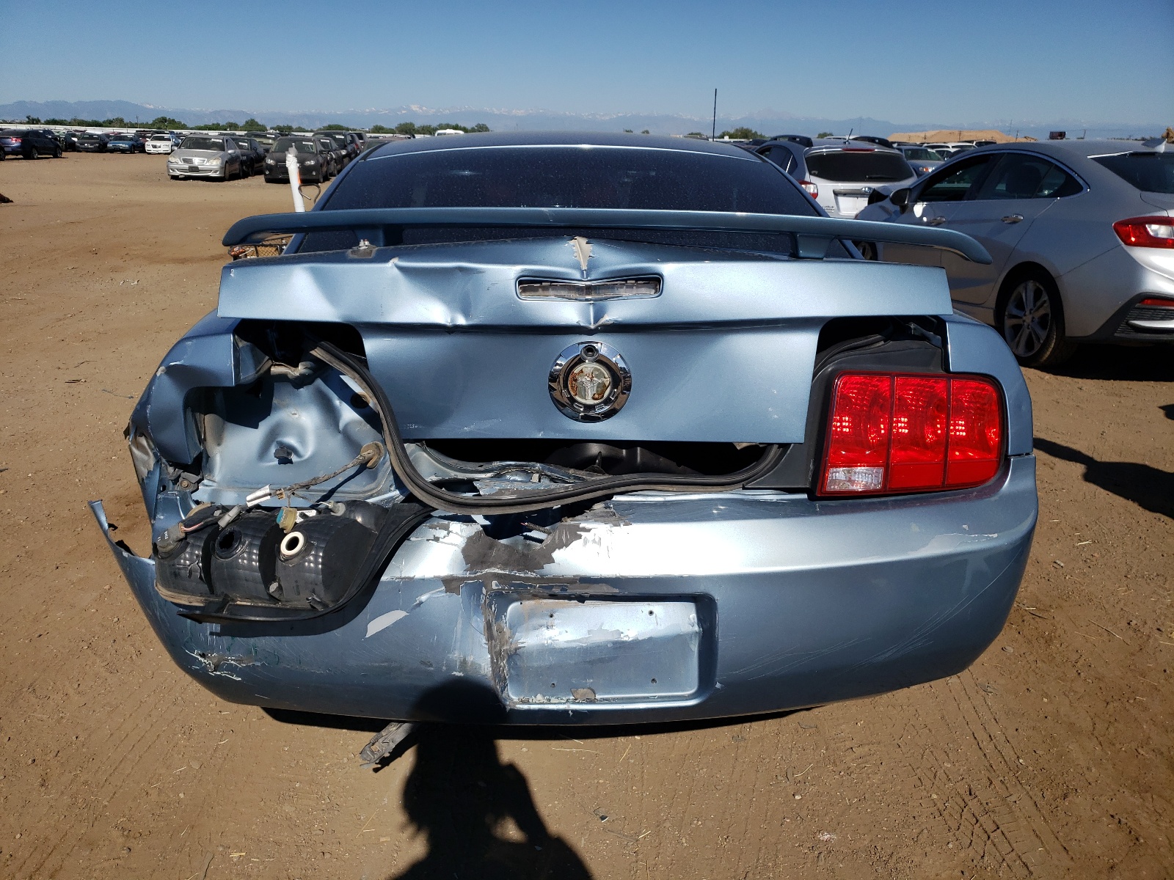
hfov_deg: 67.3
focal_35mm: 26
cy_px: 440
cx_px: 587
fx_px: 882
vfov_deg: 53.1
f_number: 1.5
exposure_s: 1/10000
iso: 50
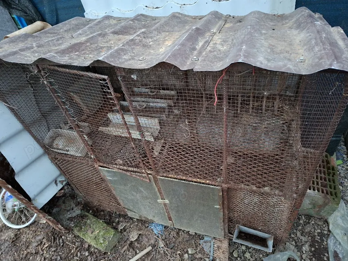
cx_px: 174
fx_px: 231
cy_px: 130
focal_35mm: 23
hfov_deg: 73.9
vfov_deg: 58.9
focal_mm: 5.54
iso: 320
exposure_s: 1/25
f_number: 1.8
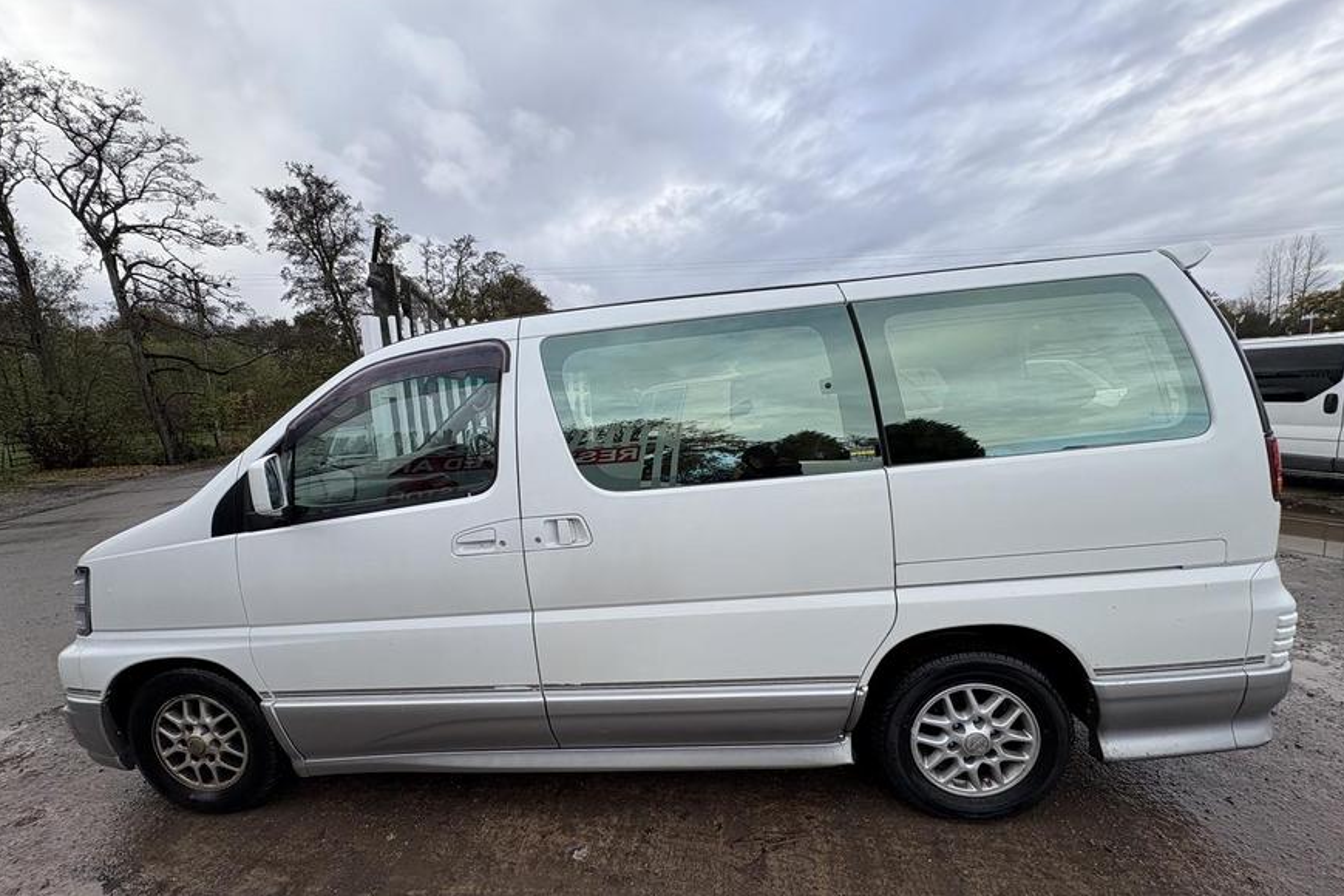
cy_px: 480
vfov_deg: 77.2
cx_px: 661
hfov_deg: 100.4
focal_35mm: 15
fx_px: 560
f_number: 2.2
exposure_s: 1/479
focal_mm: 2.22
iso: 40
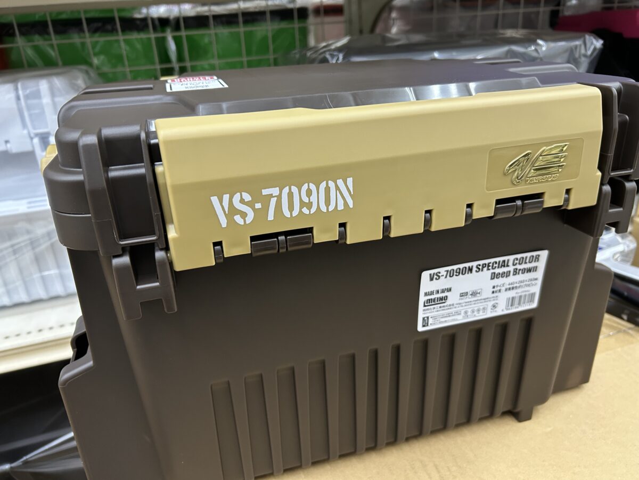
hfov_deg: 67.3
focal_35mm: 26
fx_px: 480
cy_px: 240
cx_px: 320
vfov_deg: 53.1
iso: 250
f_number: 1.5
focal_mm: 5.7
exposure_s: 1/50
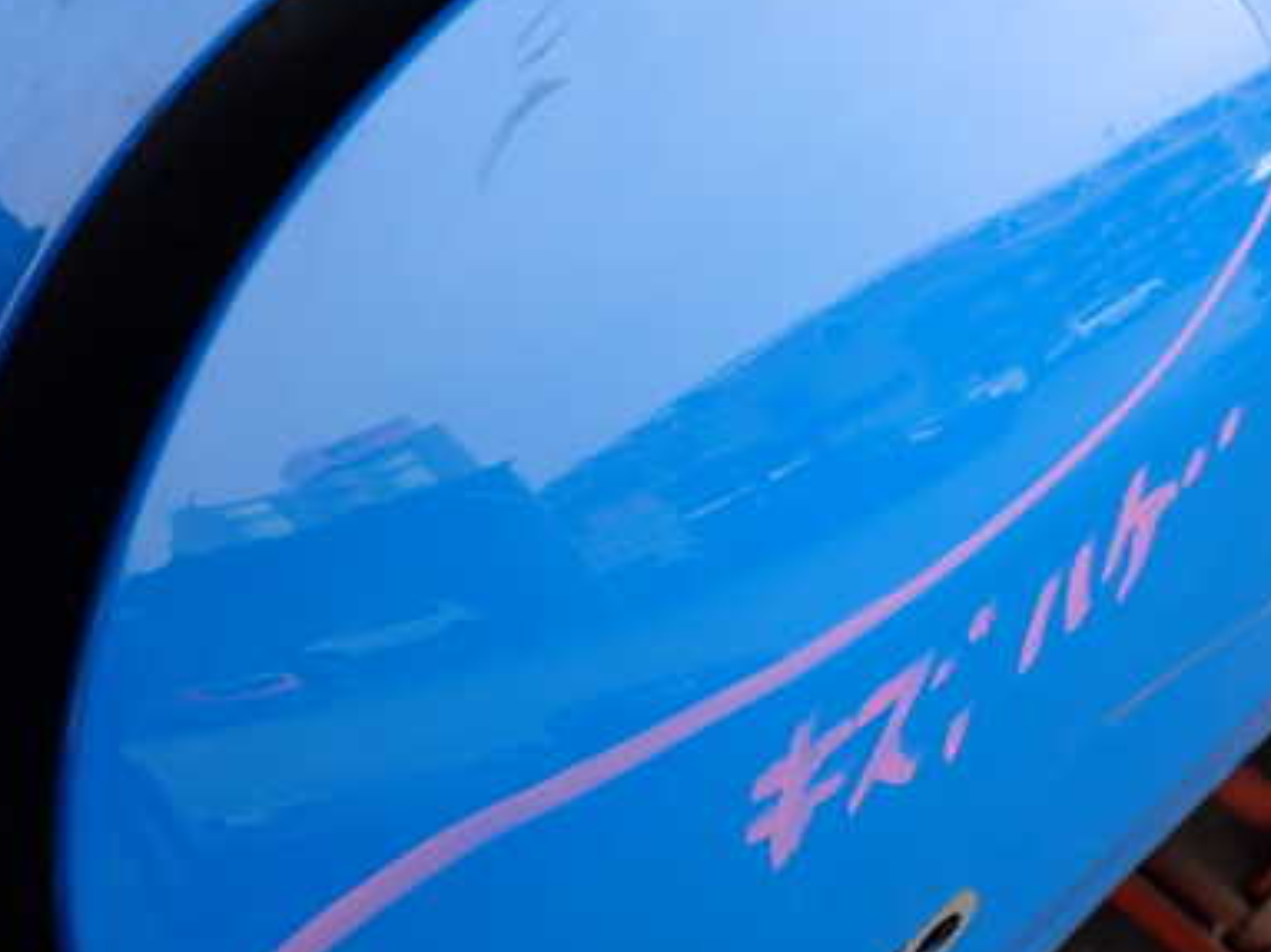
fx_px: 1725
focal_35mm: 47
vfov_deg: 30.9
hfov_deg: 40.4
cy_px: 464
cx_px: 690
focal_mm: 5.4
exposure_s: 1/250
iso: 100
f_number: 3.2
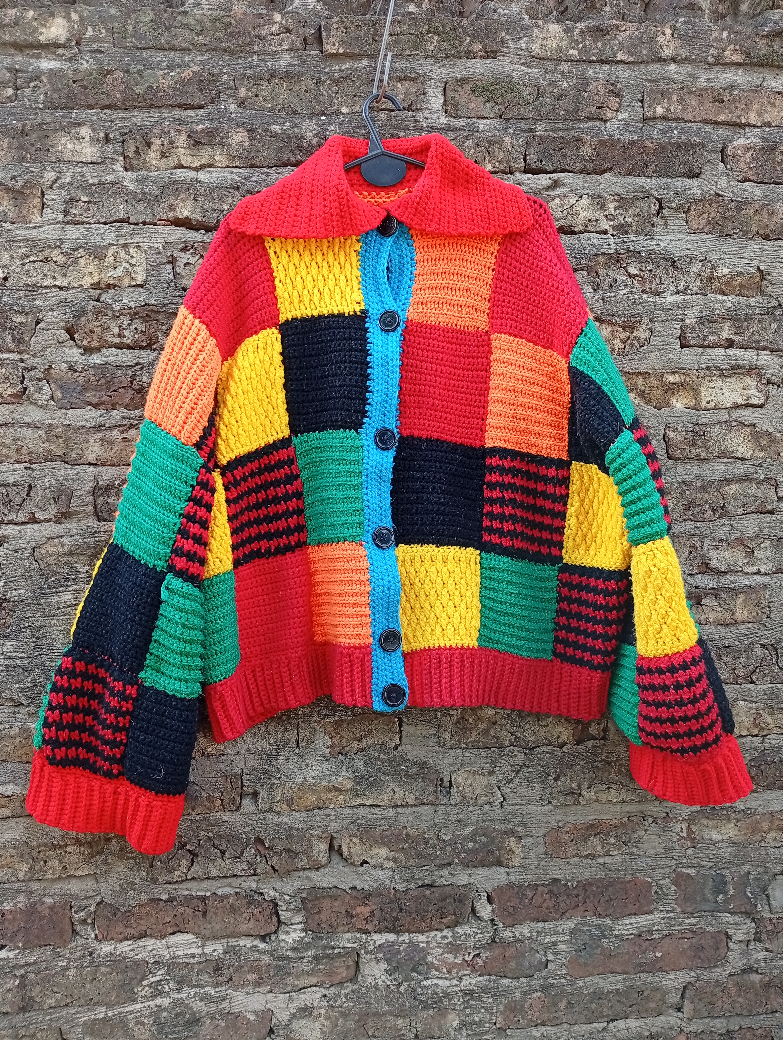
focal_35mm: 27
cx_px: 392
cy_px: 520
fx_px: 812
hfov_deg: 51.5
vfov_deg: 65.2
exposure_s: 1/50
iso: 81
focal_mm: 3.98
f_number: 1.8
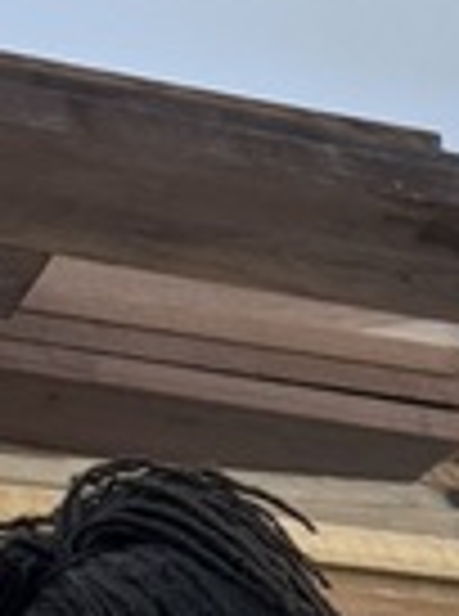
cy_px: 1947
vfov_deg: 8.7
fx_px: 3197
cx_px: 1080
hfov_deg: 7.7
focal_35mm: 180
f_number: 1.78
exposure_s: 1/120
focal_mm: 6.76
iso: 125
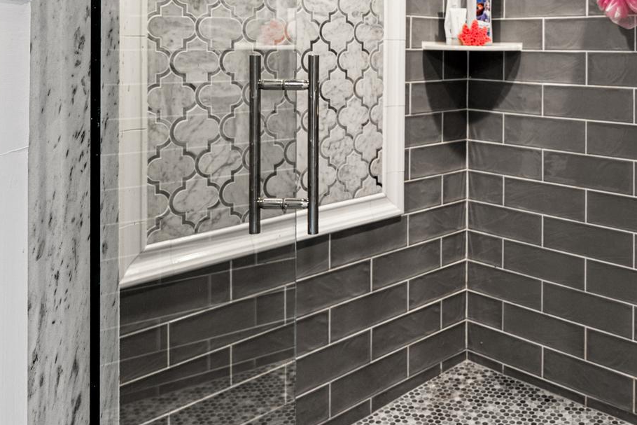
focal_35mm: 36
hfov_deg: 51.1
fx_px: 637
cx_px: 472
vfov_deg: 35.4
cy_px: 70
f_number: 8
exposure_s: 1/6
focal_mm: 16
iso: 400
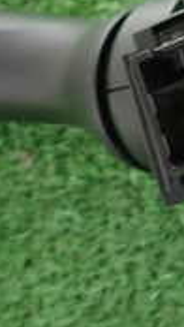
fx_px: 815
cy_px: -70
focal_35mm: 94
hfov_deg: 9.8
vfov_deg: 21.1
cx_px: 558
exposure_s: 1/60
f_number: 2
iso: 200
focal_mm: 4.5
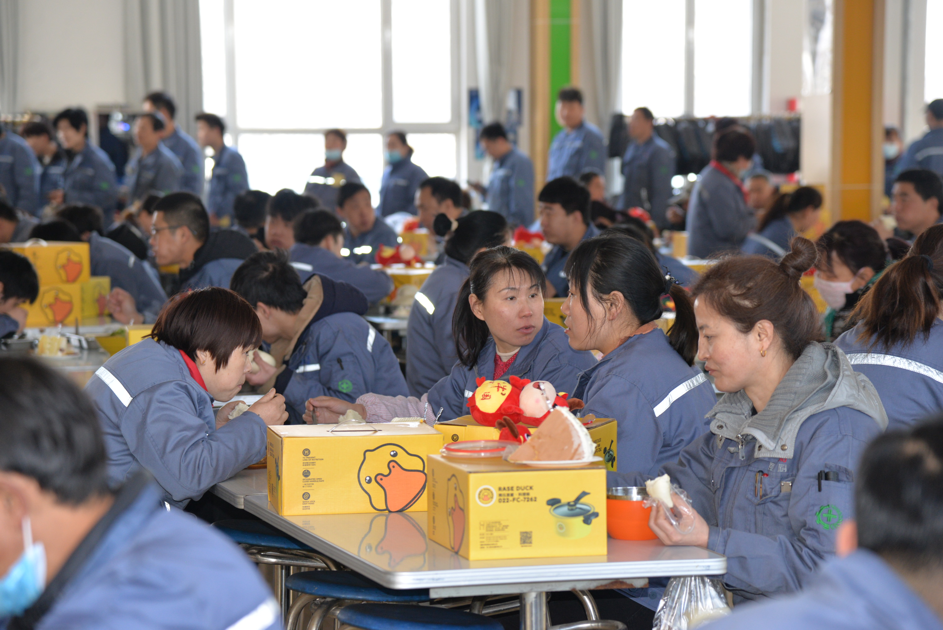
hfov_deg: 17.1
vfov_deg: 11.4
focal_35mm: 120
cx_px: 472
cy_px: 315
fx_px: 3144
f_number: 5
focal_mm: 120
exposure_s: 1/100
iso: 1000
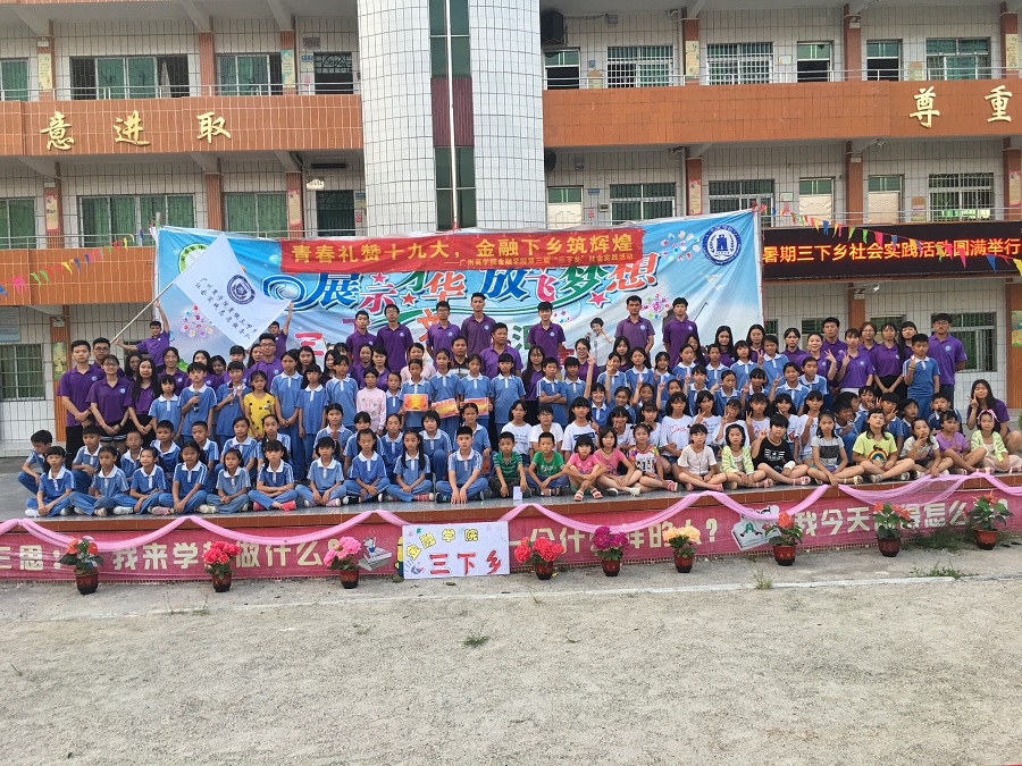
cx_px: 511
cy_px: 383
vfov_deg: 48.2
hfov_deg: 61.7
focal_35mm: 29
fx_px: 856
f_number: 2.2
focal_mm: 4.15
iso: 32
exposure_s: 1/33
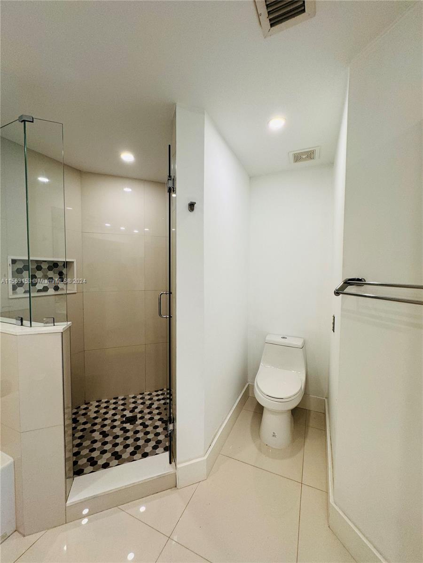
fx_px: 228
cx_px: 212
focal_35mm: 14
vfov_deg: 102.1
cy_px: 282
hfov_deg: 85.7
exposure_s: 1/120
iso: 100
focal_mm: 2.22
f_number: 2.2
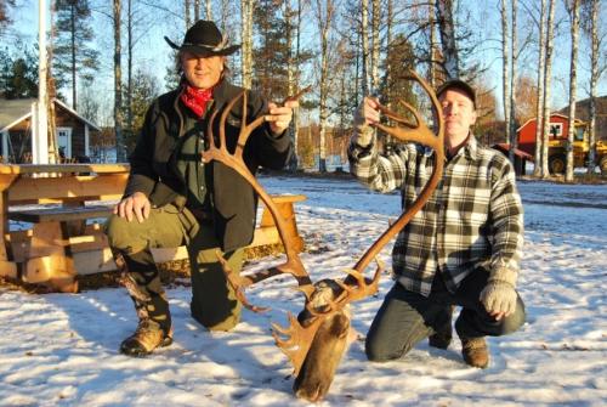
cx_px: 304
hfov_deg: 49.5
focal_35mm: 39
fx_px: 659
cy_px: 204
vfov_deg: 34.3
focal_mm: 26
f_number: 5.6
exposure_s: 1/125
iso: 110
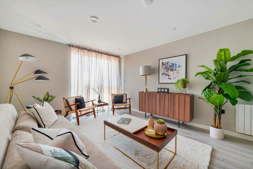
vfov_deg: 81.2
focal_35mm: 14
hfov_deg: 104.2
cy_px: 84
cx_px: 126
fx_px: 98
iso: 125
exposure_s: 1
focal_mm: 14
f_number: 10
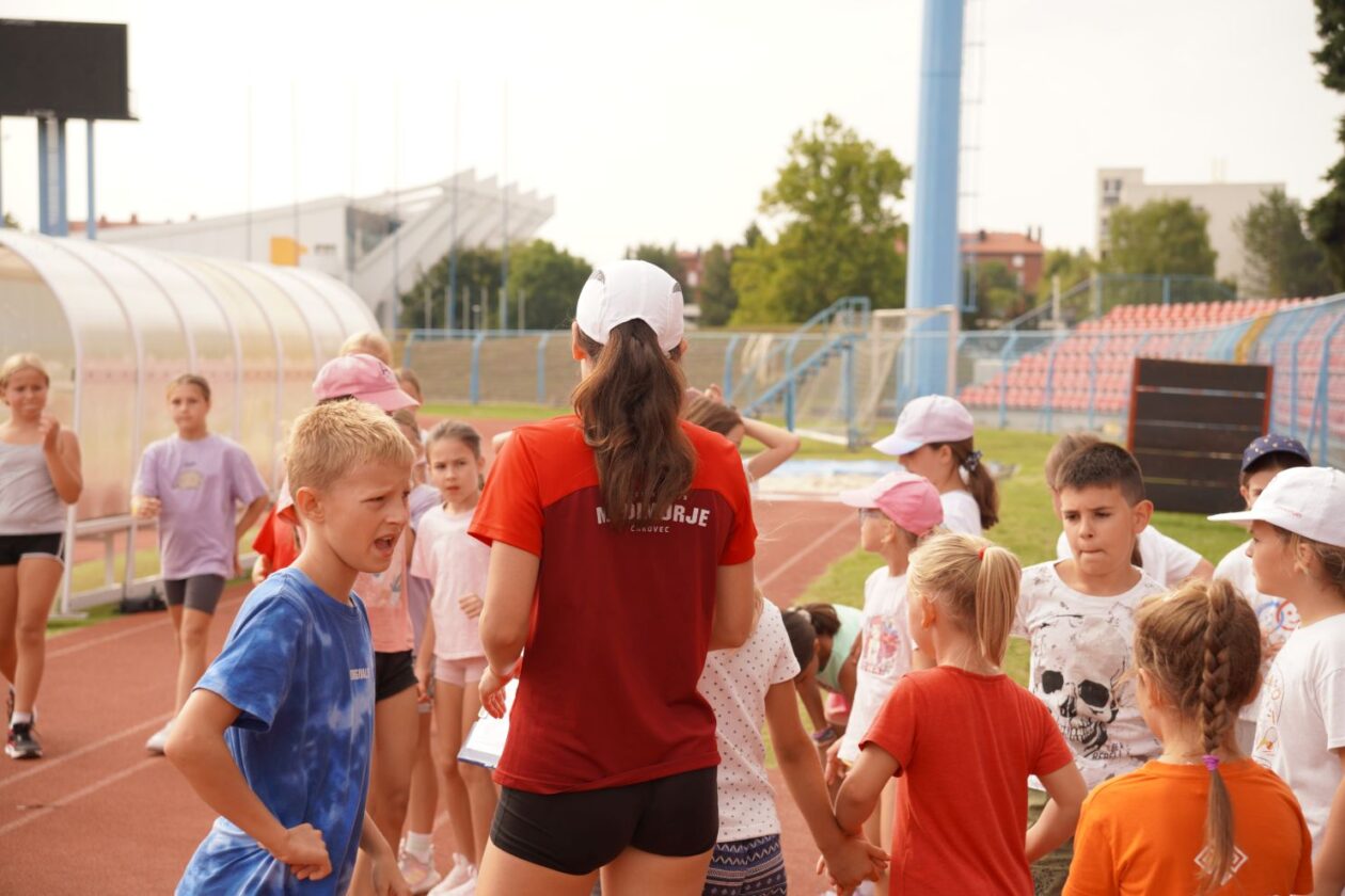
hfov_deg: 27.0
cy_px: 448
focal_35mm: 75
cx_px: 672
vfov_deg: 18.2
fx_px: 2802
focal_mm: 50
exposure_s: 1/400
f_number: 4
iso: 100
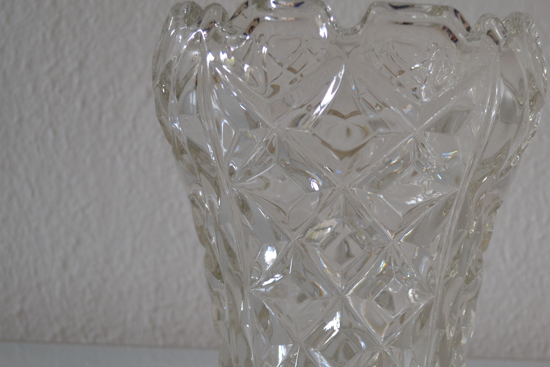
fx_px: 1069
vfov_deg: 19.4
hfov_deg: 28.7
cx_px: 344
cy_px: 222
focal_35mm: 70
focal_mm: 30
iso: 400
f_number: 4.5
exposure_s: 1/30
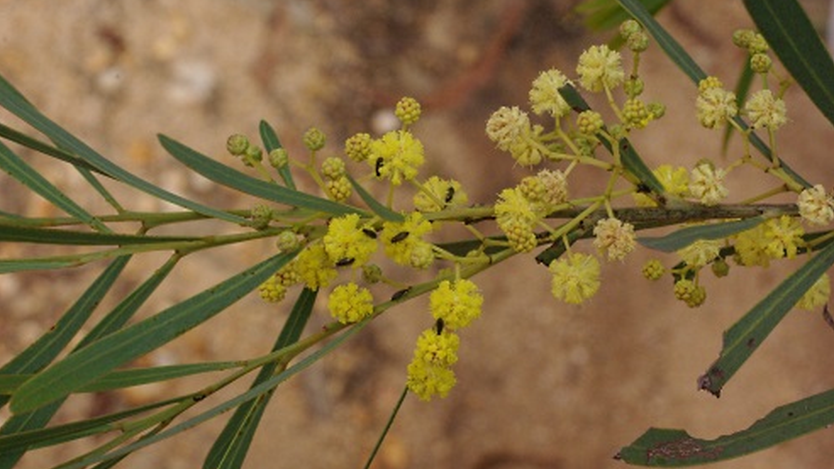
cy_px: 234
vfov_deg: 15.3
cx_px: 416
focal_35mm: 79
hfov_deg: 26.8
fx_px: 1747
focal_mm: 50
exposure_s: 1/320
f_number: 16
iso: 800
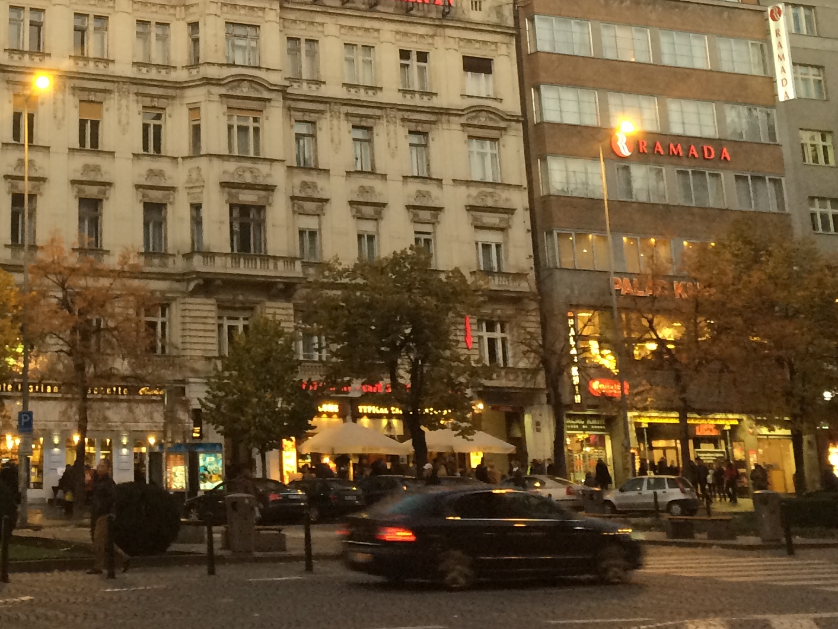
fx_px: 1622
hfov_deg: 27.8
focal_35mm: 67
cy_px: -78
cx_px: 67
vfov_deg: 20.8
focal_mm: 4.15
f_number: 2.2
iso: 125
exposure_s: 1/33
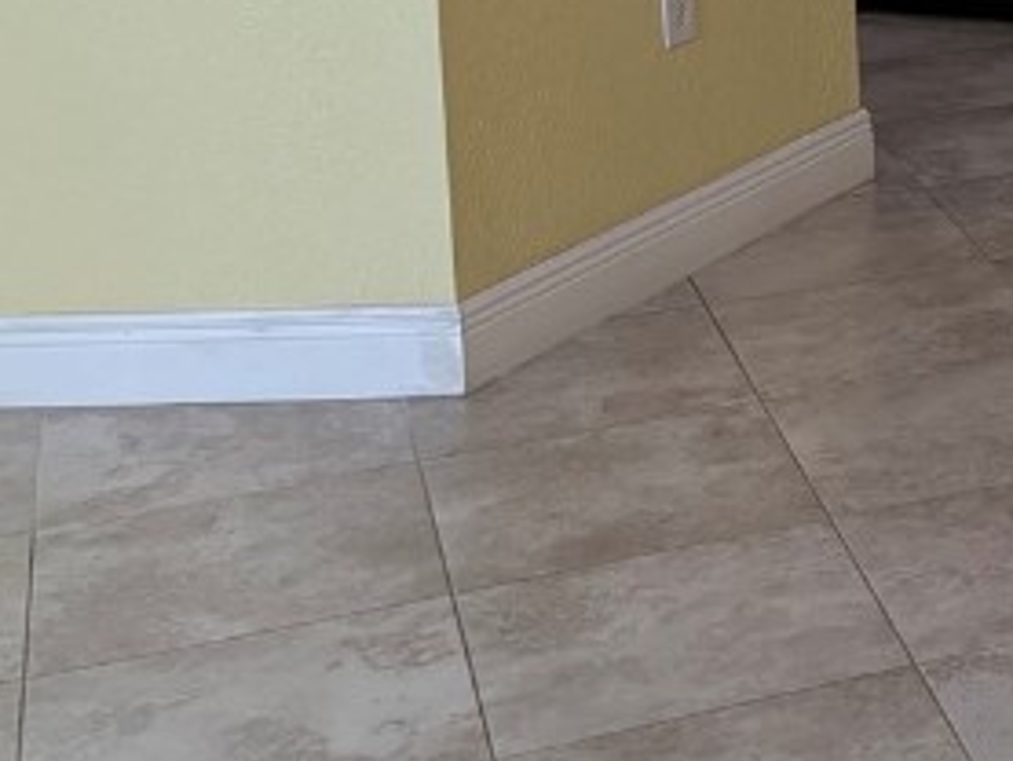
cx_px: 1638
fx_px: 2811
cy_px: -318
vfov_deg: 14.5
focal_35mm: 96
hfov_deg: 17.7
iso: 80
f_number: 1.6
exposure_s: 1/241
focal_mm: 5.96
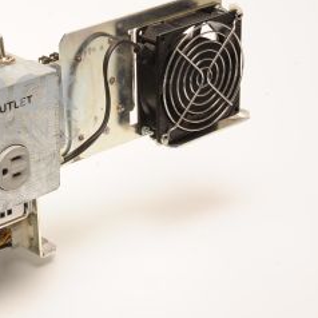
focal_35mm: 107
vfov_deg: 16.2
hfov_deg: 15.7
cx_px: -53
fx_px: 1112
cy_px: 108
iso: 320
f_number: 18
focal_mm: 50
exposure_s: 1/160
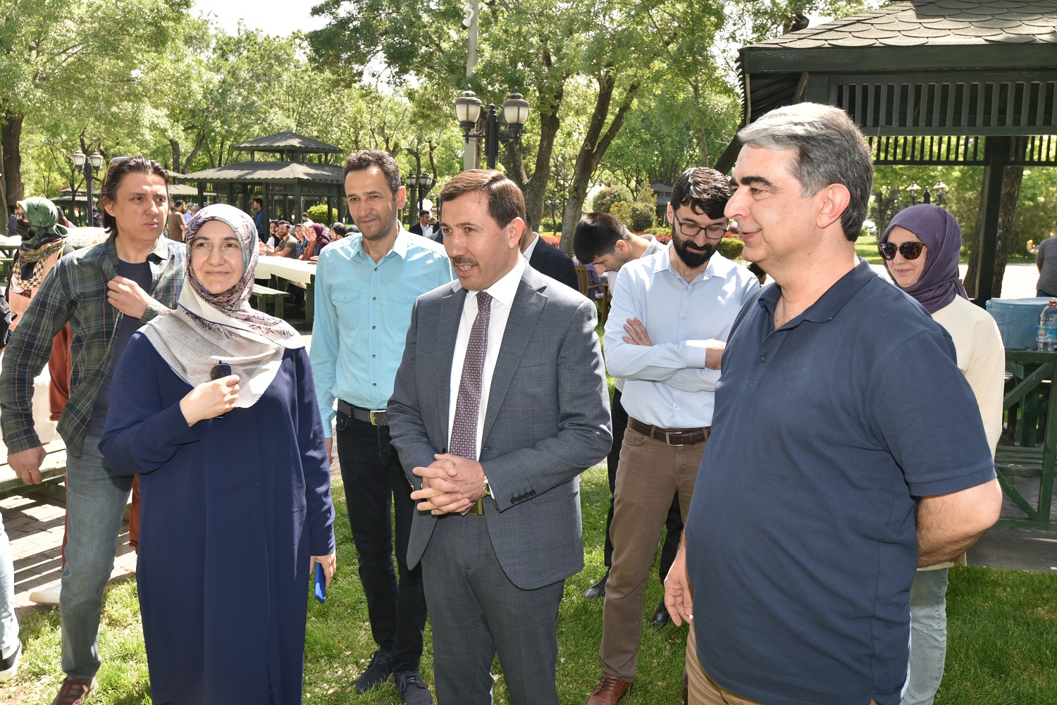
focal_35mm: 30
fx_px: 881
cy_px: 352
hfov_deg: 61.9
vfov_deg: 43.6
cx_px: 528
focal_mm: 30
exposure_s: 1/100
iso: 100
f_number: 7.1
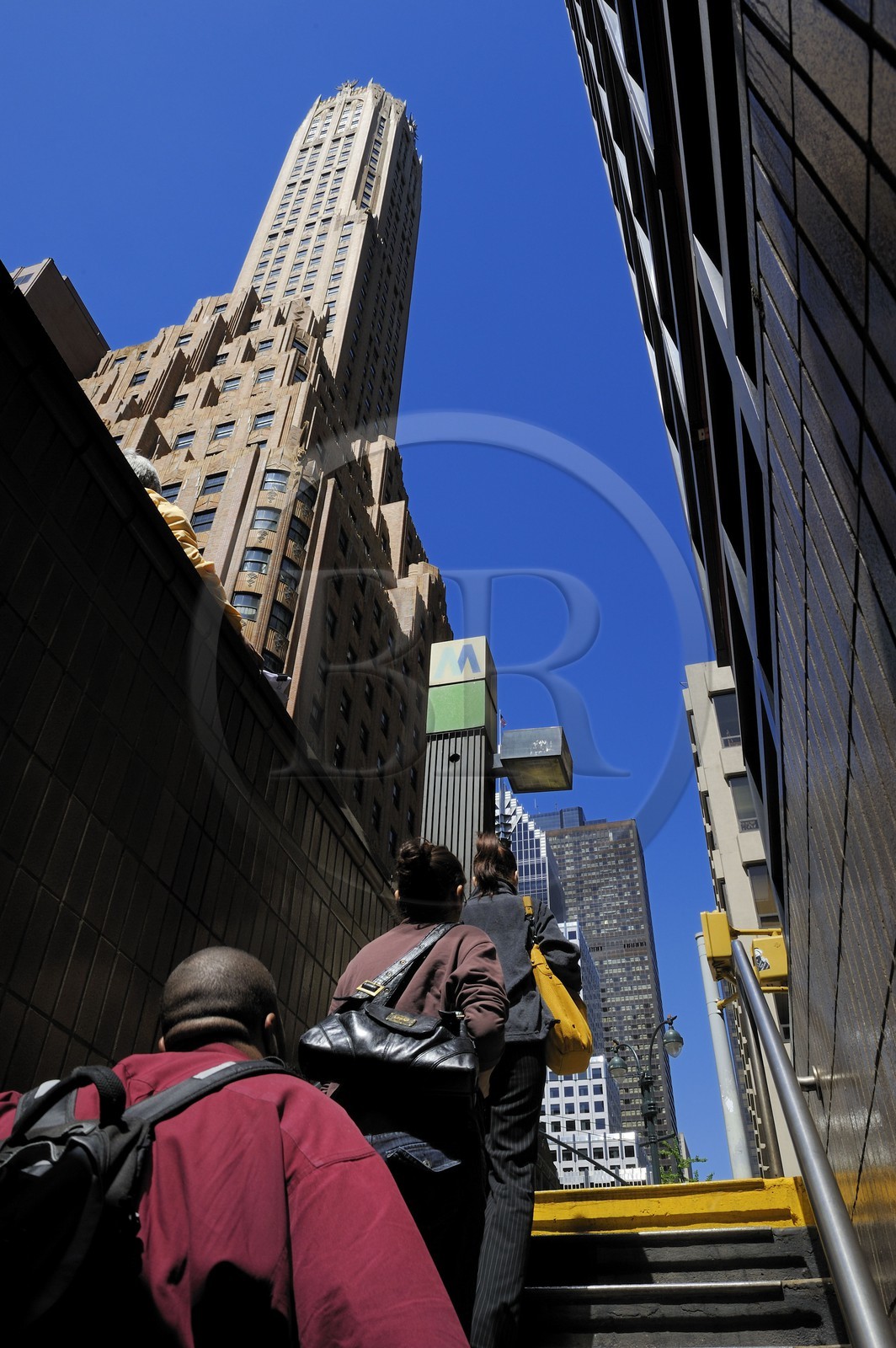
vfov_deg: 69.4
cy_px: 674
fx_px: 972
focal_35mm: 26
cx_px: 448
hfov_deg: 49.5
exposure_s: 1/200
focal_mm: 26
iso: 200
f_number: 14
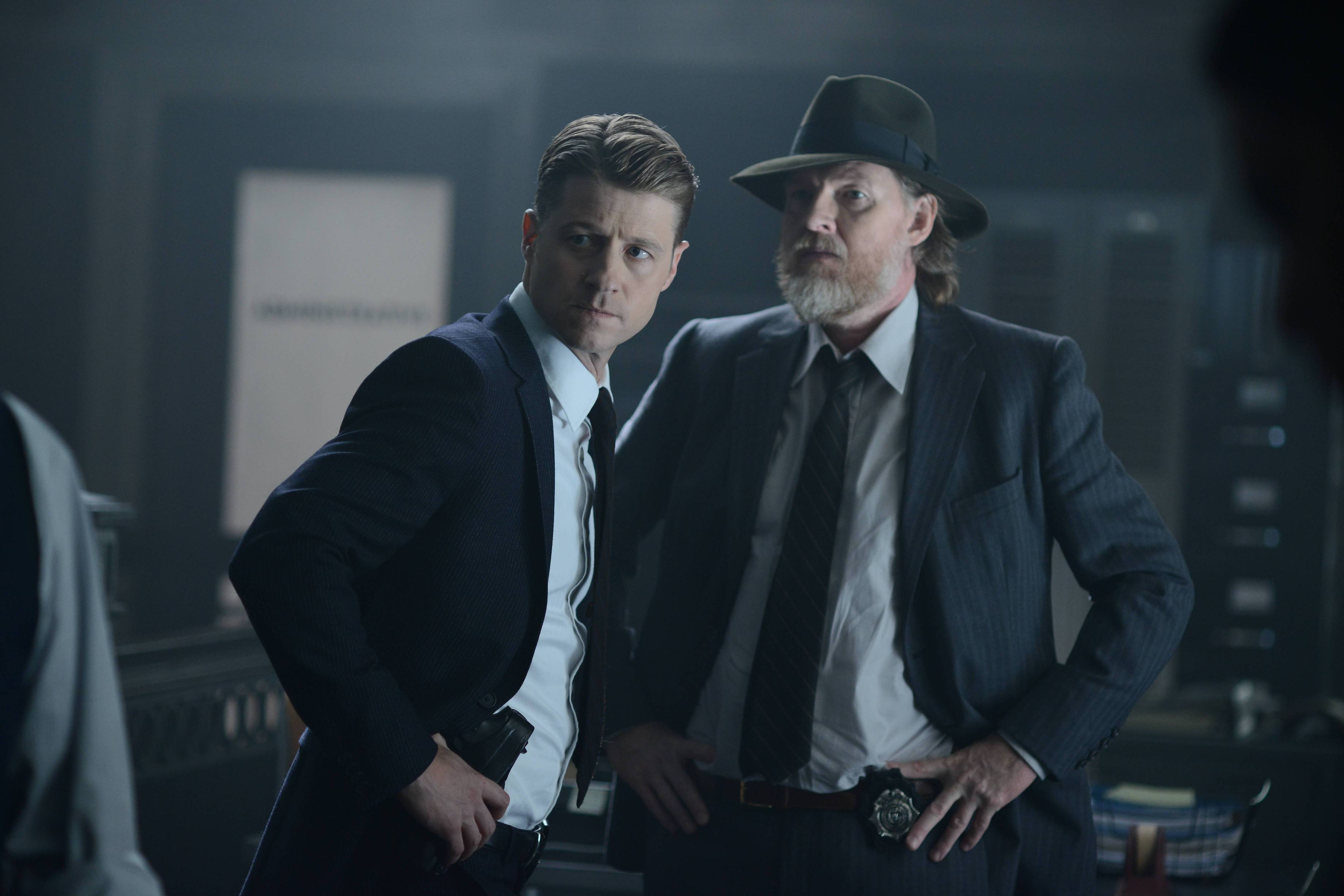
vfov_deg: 13.1
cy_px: 448
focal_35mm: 105
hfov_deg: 19.5
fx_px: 3921
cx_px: 672
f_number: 2.8
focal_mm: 105
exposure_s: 1/160
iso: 1000
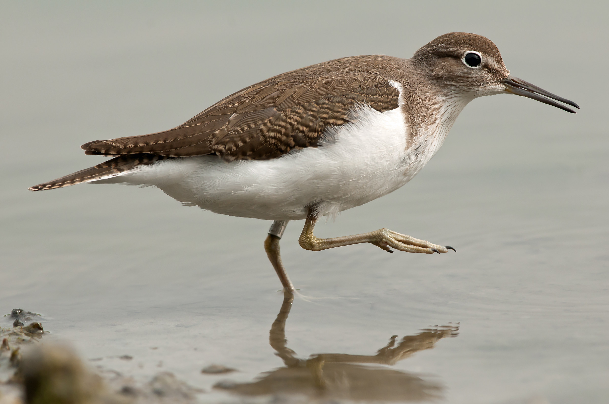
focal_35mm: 450
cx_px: 304
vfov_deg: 3.0
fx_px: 7603
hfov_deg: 4.6
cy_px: 202
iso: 320
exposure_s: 1/1000
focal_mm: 300
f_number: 8
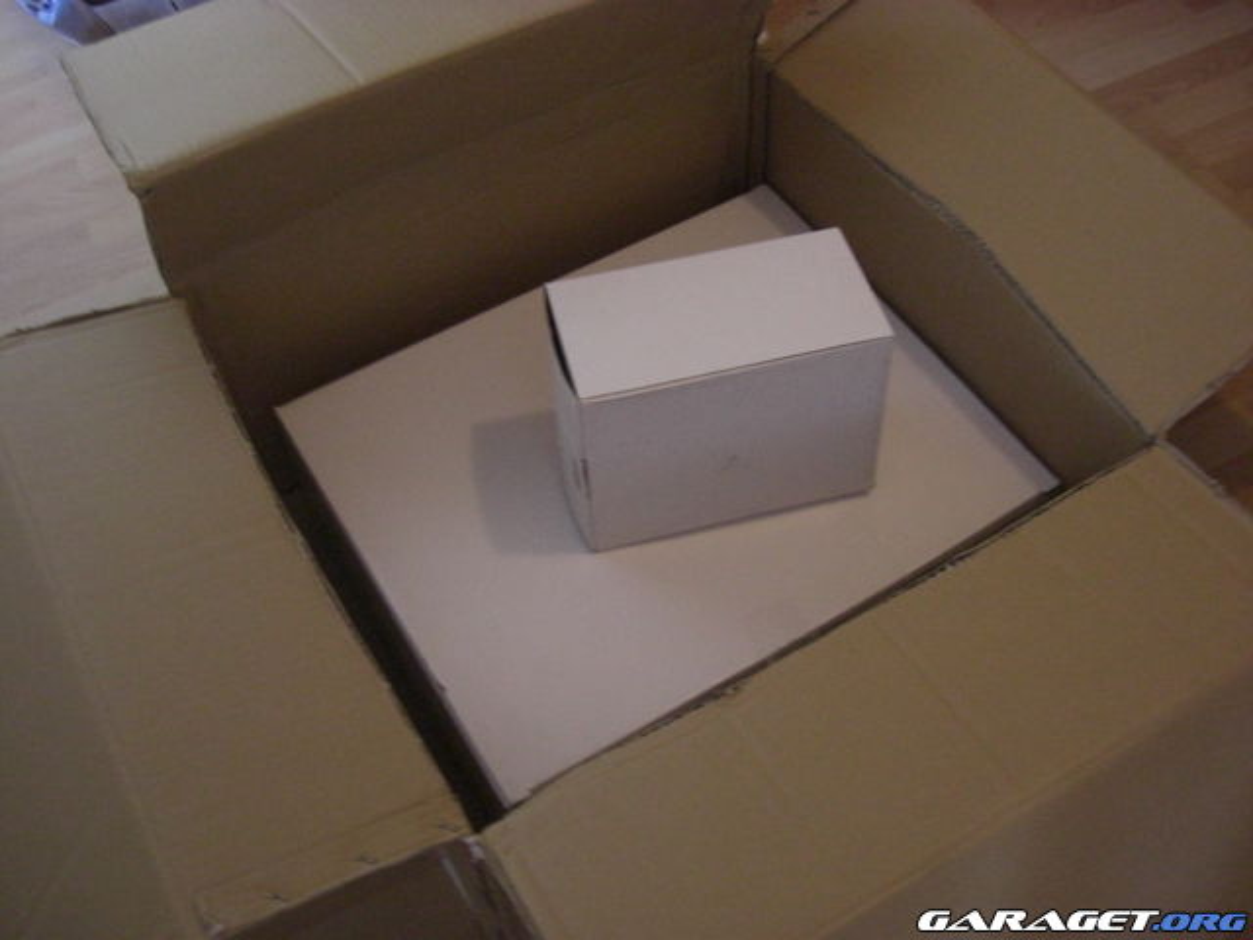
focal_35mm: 38
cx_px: 626
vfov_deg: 37.7
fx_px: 1375
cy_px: 470
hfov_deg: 49.0
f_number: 2.8
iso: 800
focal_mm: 7.9
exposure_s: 1/40
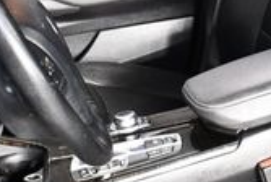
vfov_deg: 10.0
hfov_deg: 14.6
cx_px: 276
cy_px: 52
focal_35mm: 138
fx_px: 1041
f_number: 3.5
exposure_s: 1/125
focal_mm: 18
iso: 1600
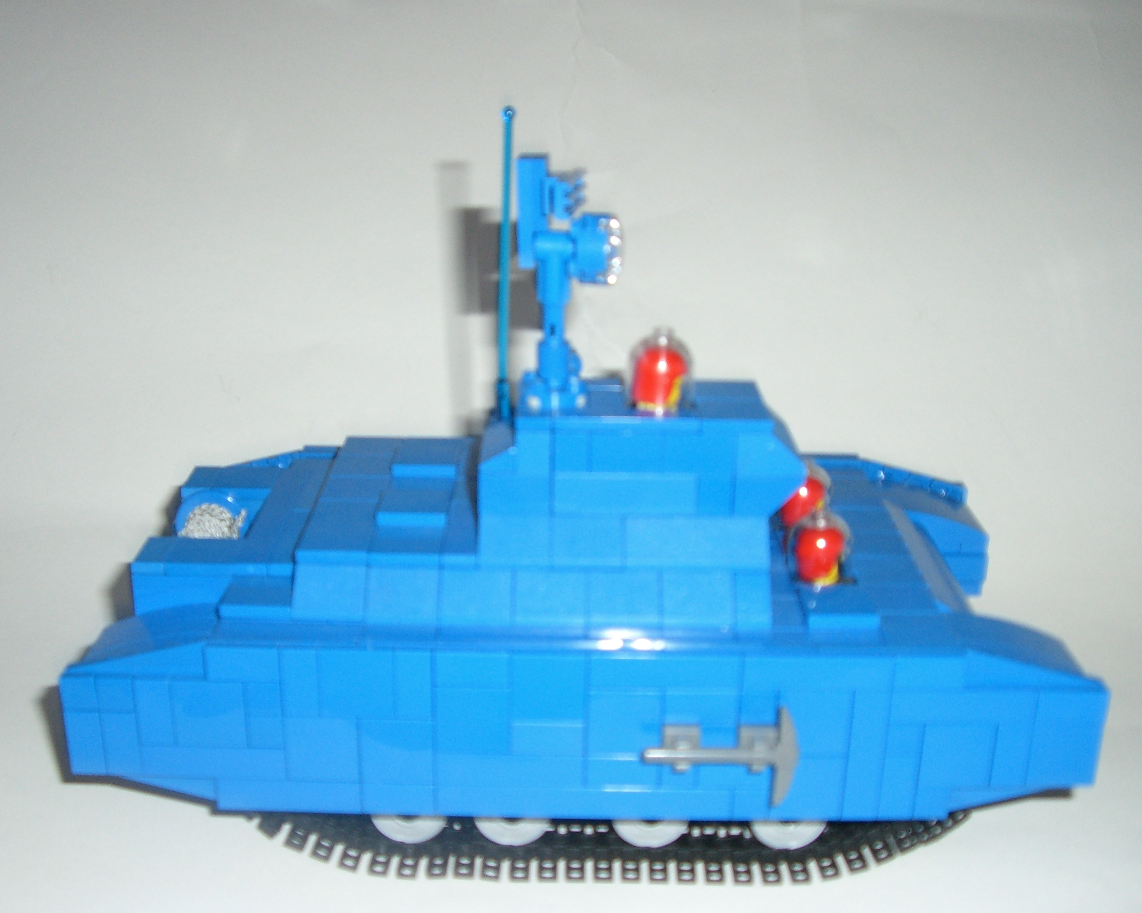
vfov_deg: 34.9
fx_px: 1453
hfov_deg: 42.9
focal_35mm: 43
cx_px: 528
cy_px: 468
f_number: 2.7
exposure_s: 1/60
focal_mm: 6.2
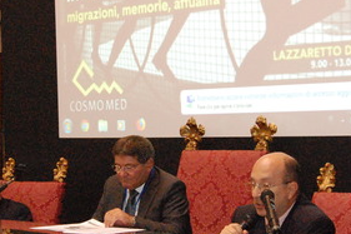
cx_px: 169
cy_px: 103
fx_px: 1043
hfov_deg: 19.1
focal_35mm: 107
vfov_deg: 12.8
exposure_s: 1/160
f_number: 5.6
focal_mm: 32
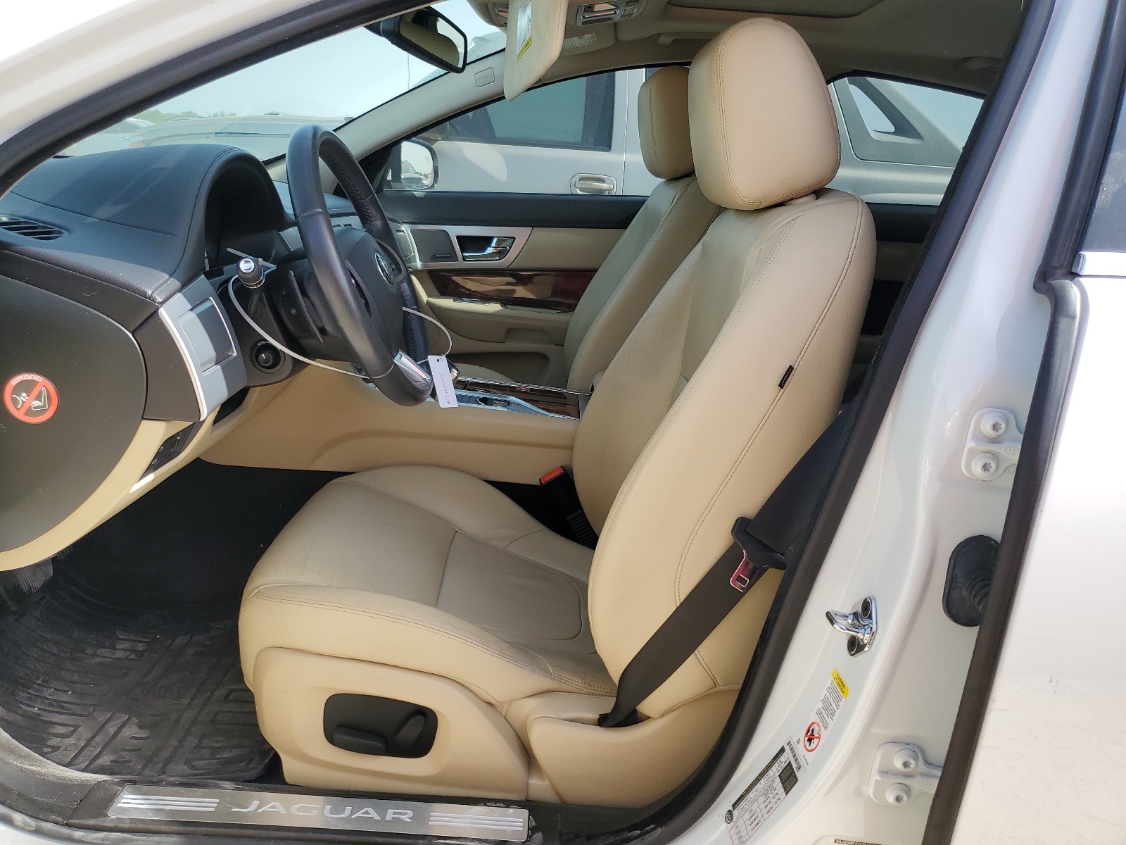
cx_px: 563
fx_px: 846
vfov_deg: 53.1
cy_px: 422
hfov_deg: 67.3
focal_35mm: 26
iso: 50
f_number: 1.5
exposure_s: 1/909
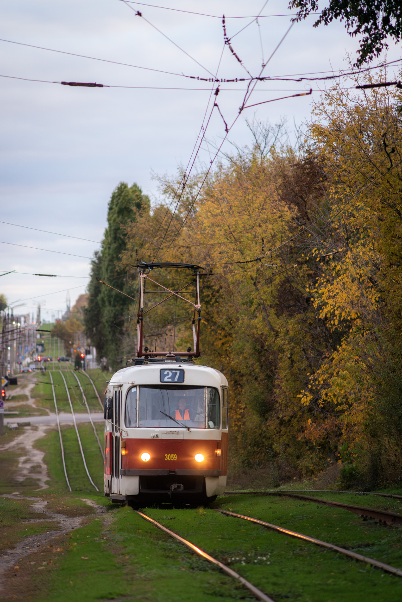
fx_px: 3513
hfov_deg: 6.5
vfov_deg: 9.8
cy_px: 301
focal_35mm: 210
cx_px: 201
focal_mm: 210
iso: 3200
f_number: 4
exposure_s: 1/1000
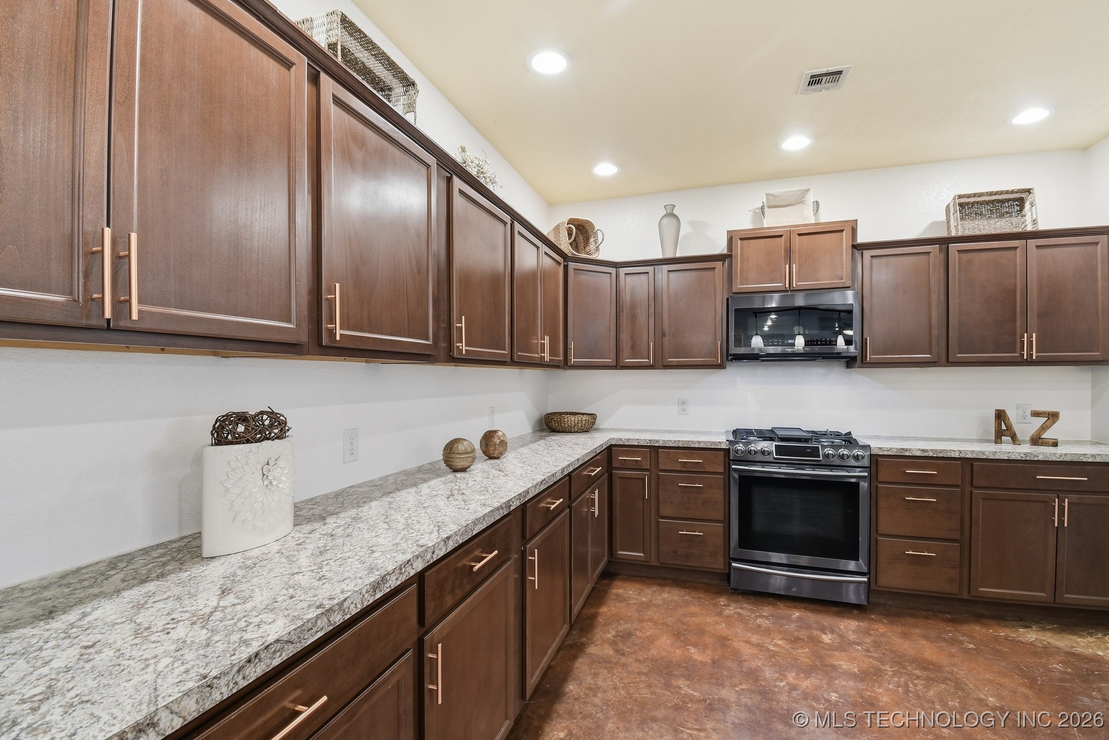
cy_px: 370
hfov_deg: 100.4
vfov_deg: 77.3
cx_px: 554
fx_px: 462
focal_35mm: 15
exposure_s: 1/13
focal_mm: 10
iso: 250
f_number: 9
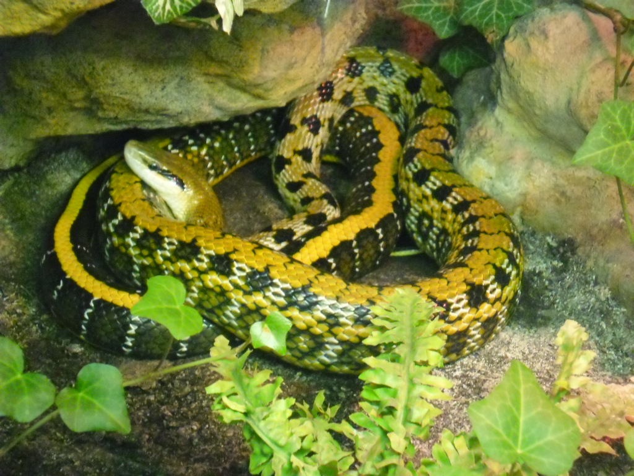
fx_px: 1355
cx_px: 317
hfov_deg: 26.3
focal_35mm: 74
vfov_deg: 19.9
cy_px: 238
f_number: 3.9
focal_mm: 13.2
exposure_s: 1/20
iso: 800
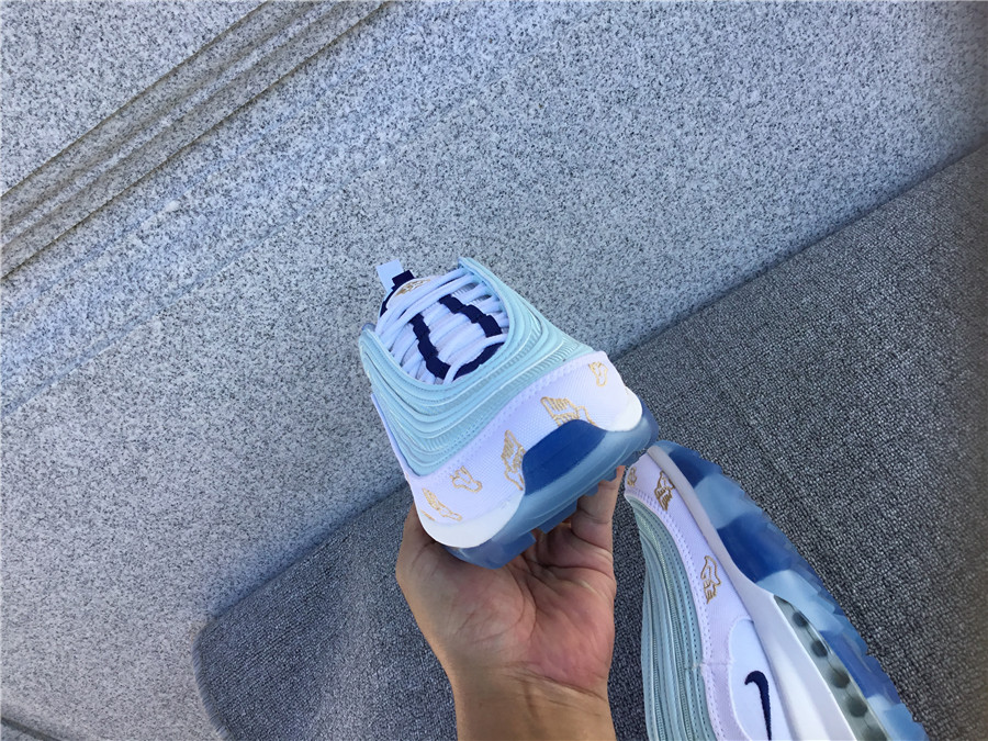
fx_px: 885
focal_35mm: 31
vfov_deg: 45.4
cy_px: 370
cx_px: 494
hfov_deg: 58.4
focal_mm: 3.3
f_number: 2.4
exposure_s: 1/367
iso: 25
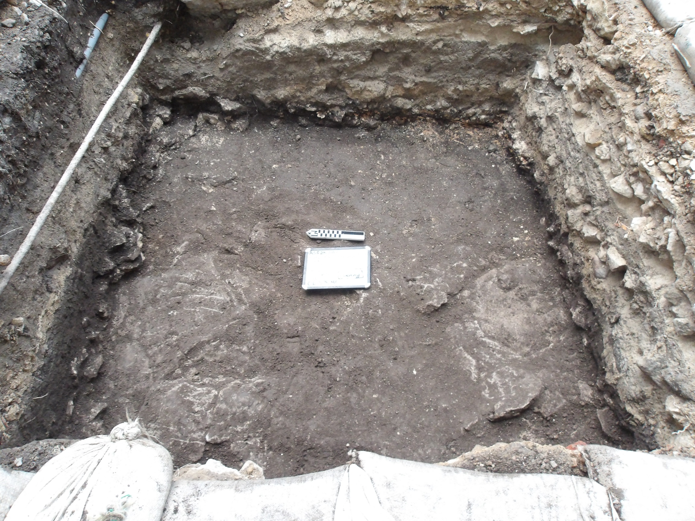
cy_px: 260
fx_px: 542
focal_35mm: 27
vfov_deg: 51.4
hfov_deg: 65.3
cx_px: 348
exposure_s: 1/60
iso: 664
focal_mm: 4.9
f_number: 10.4
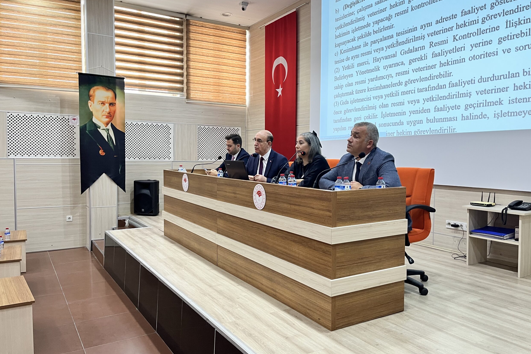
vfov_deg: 46.4
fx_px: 413
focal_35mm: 28
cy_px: 177
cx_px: 270
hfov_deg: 65.5
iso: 125
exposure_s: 1/67
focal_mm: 5.1
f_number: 1.6
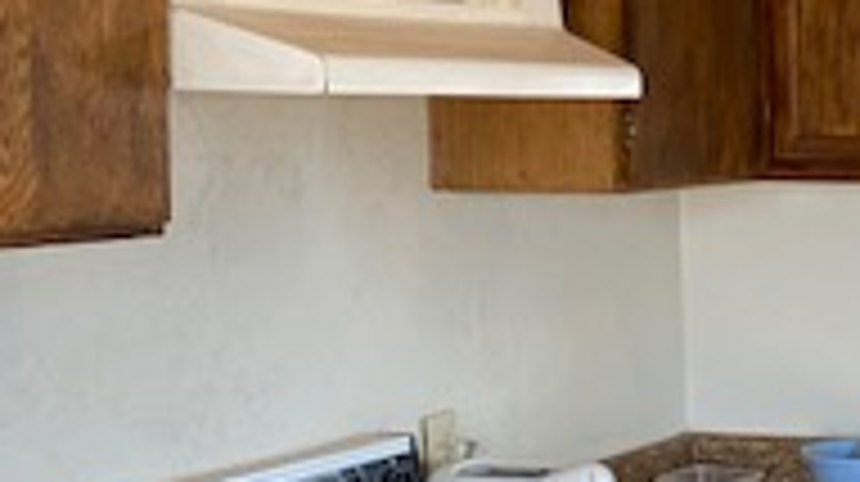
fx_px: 2164
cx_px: 1211
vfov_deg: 12.7
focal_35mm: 95
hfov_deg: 20.0
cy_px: 315
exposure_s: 1/122
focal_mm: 4.25
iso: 80
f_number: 1.8
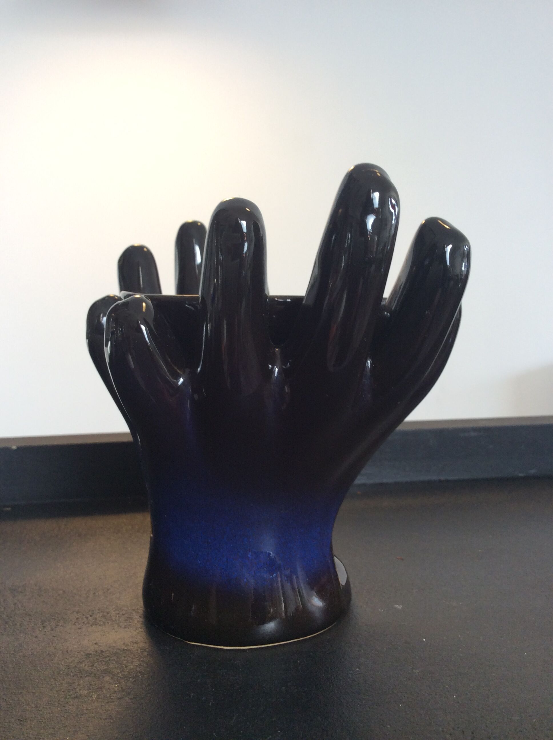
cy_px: 370
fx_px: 683
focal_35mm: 32
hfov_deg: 44.1
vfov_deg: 56.9
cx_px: 276
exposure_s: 1/25
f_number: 2.4
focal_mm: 3.3
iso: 40
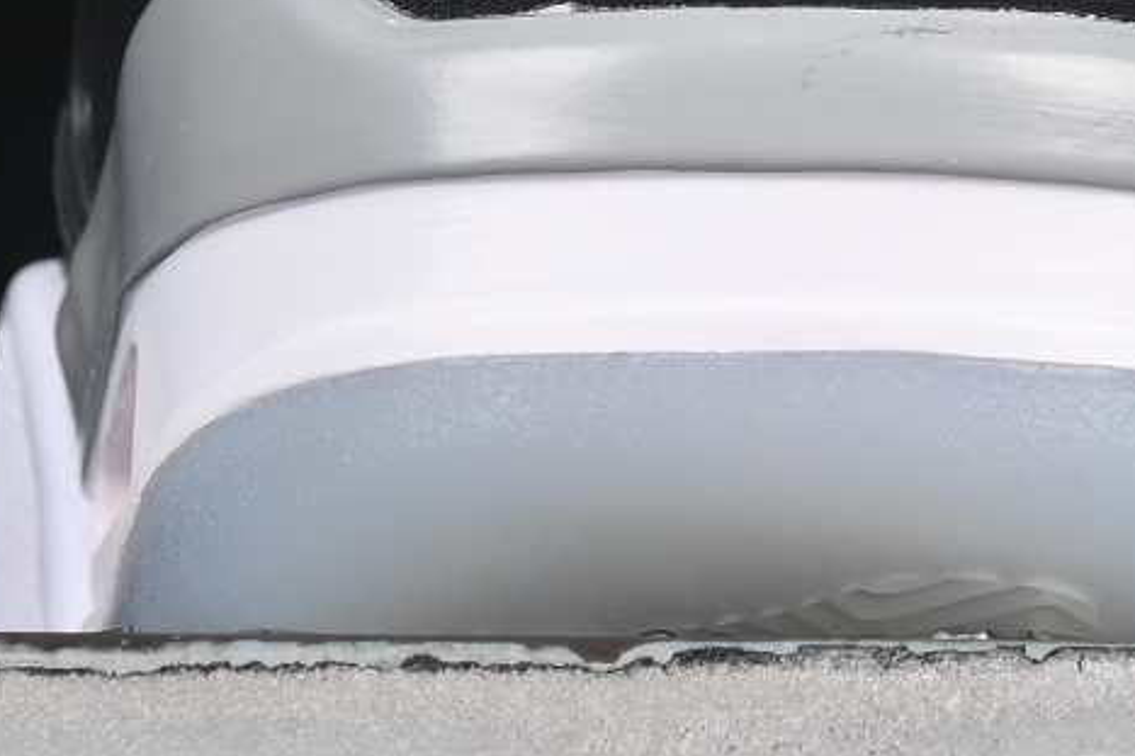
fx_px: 14087
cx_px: 1444
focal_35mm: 447
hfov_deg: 4.6
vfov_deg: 3.1
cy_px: -758
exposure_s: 1/60
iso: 160
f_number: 6.3
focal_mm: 50
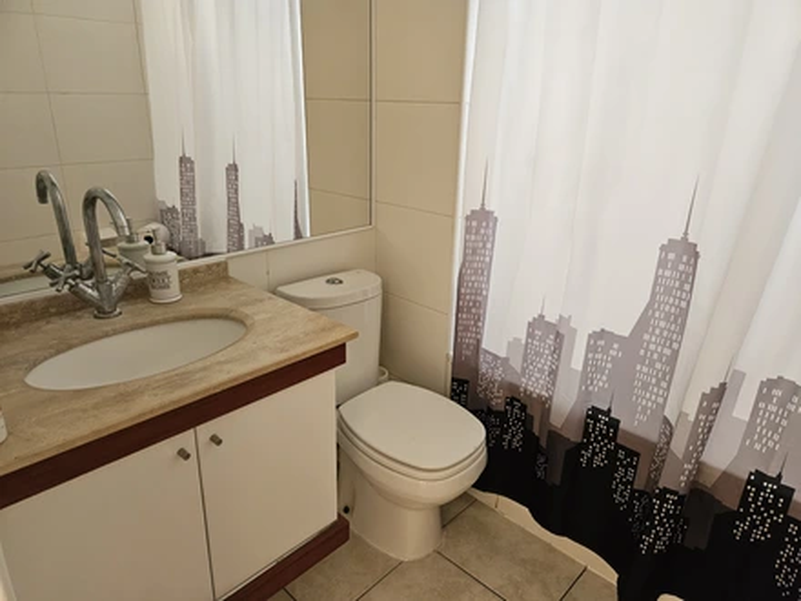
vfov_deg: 58.9
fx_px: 532
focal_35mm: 23
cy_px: 300
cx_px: 400
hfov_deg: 73.9
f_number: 1.8
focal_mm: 5.4
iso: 800
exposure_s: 1/200
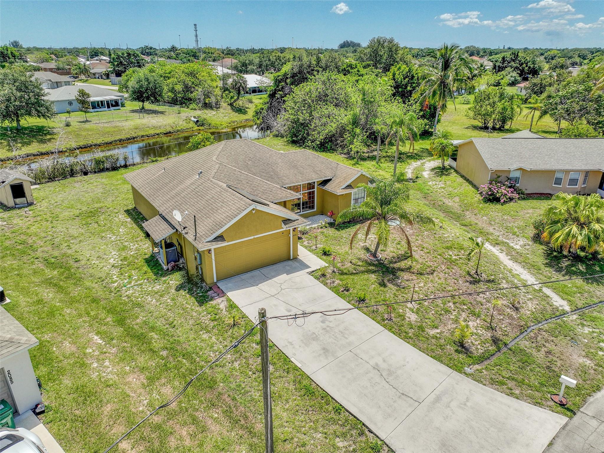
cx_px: 302
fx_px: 419
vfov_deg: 56.8
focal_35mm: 24
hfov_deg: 71.6
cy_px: 226
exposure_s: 1/3200
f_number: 2.8
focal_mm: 12.3
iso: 140
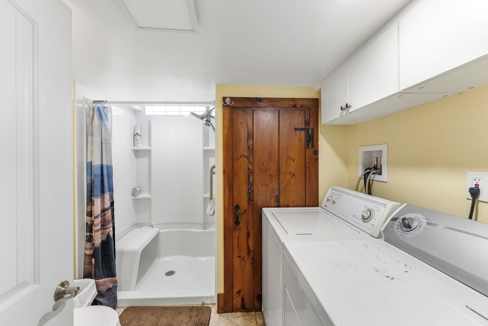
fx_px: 190
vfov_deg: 81.3
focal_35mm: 14
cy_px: 163
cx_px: 244
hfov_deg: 104.2
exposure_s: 1/30
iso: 500
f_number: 4.5
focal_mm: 14
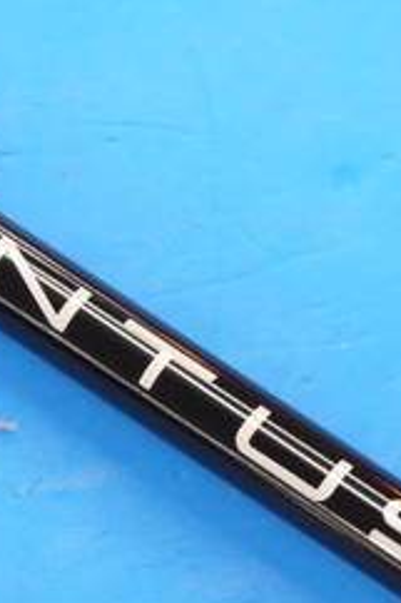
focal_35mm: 231
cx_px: 281
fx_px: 3865
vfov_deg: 8.9
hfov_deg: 5.9
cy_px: 311
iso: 640
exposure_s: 1/80
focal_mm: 42
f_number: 5.6
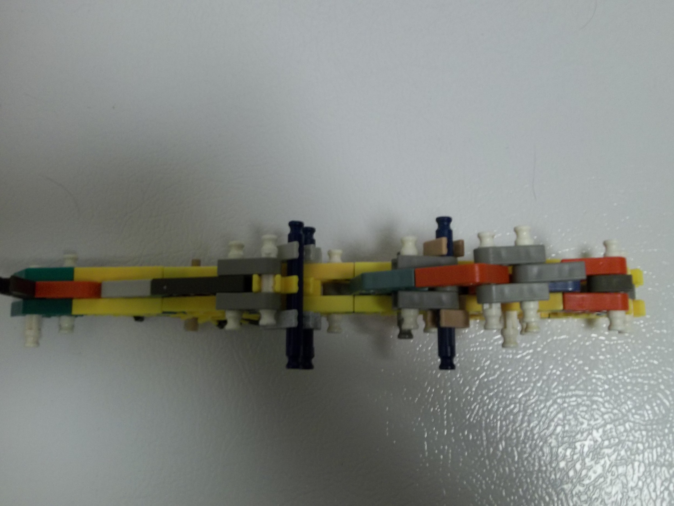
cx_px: 337
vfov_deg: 38.7
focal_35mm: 37
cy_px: 253
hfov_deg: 50.1
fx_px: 720
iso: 160
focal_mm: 6.6
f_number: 4
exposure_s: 1/10
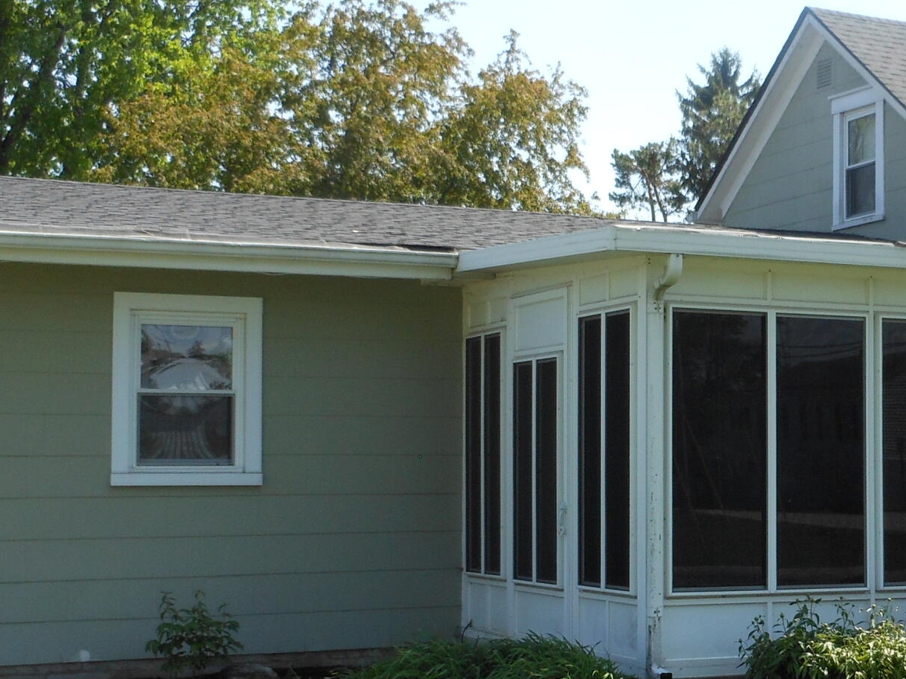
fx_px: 1806
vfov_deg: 21.3
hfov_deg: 27.8
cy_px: 416
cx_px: 654
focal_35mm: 69
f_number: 3.7
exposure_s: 1/400
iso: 80
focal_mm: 5
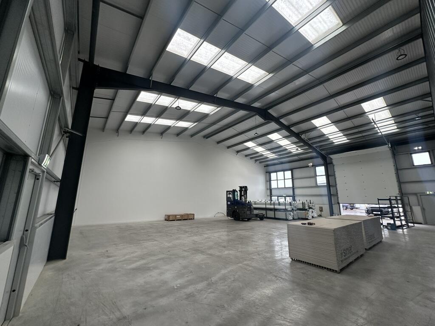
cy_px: 163
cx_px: 218
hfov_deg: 102.1
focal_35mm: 14
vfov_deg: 85.7
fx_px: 176
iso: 160
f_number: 2.2
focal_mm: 2.22
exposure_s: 1/99
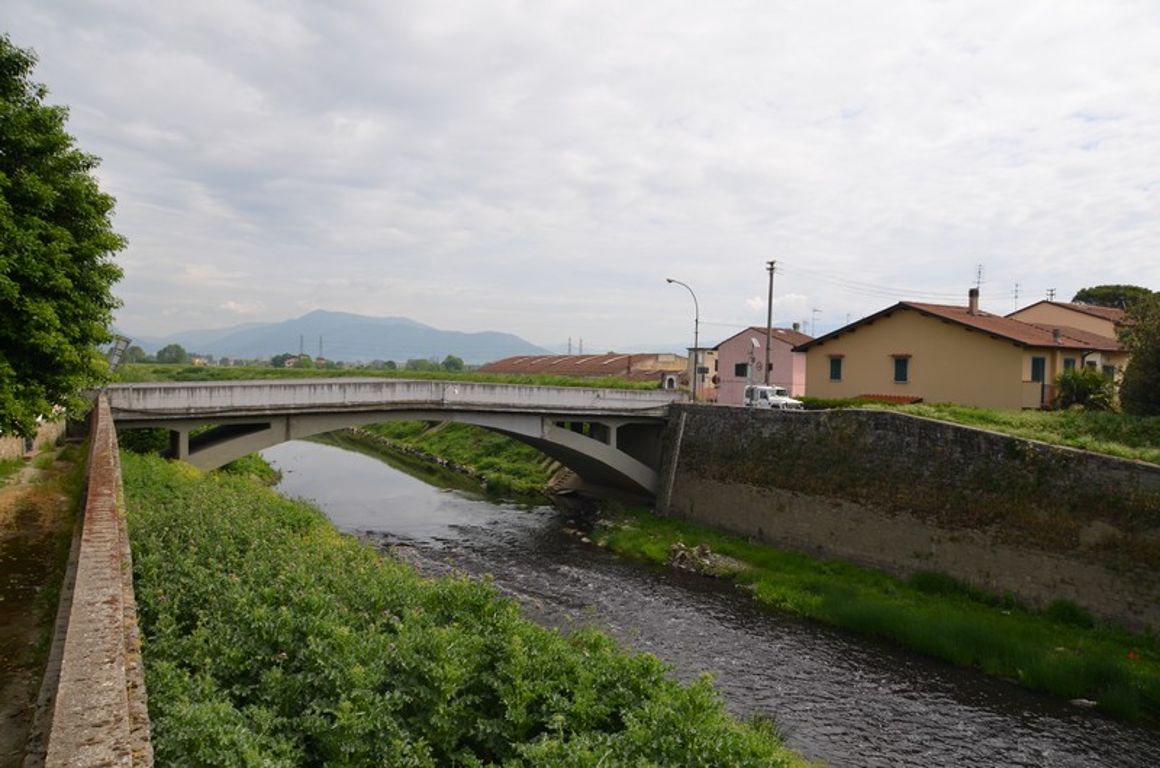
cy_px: 384
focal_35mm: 27
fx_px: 868
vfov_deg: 47.7
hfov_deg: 67.5
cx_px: 580
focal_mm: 18
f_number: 8
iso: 100
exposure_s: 1/250
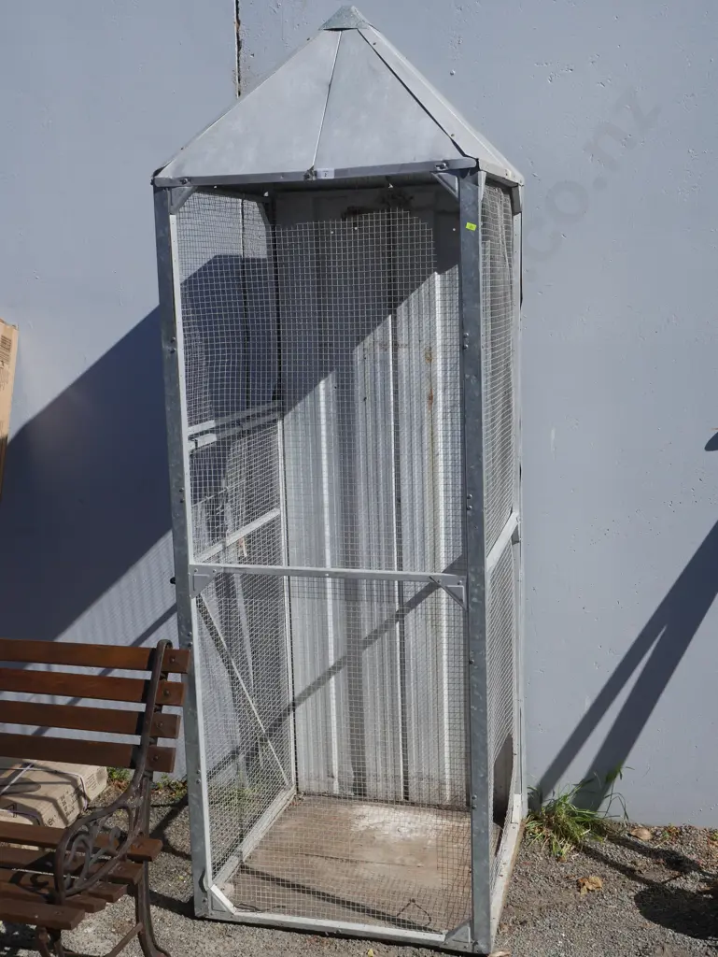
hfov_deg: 34.4
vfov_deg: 44.8
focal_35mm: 42
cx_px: 359
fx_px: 1161
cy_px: 478
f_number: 10
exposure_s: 1/400
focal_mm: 21
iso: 200
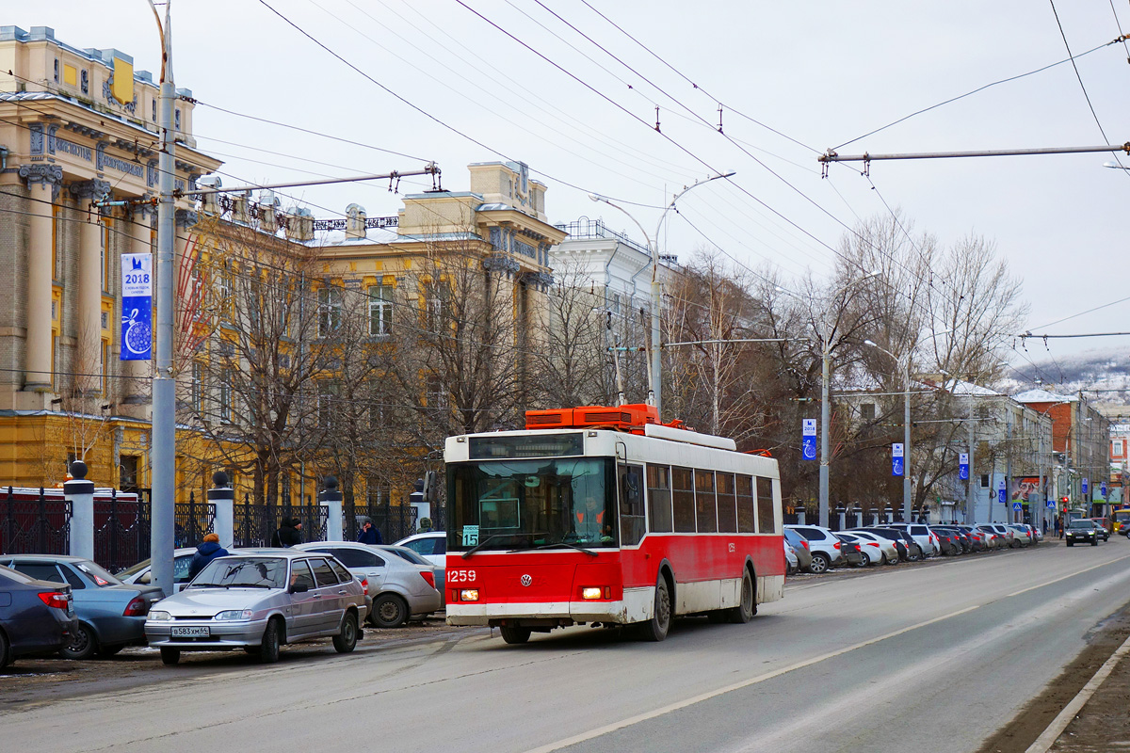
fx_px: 2072
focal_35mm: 66
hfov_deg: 30.5
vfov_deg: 20.6
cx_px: 565
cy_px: 376
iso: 125
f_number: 4
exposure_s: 1/500
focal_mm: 24.4
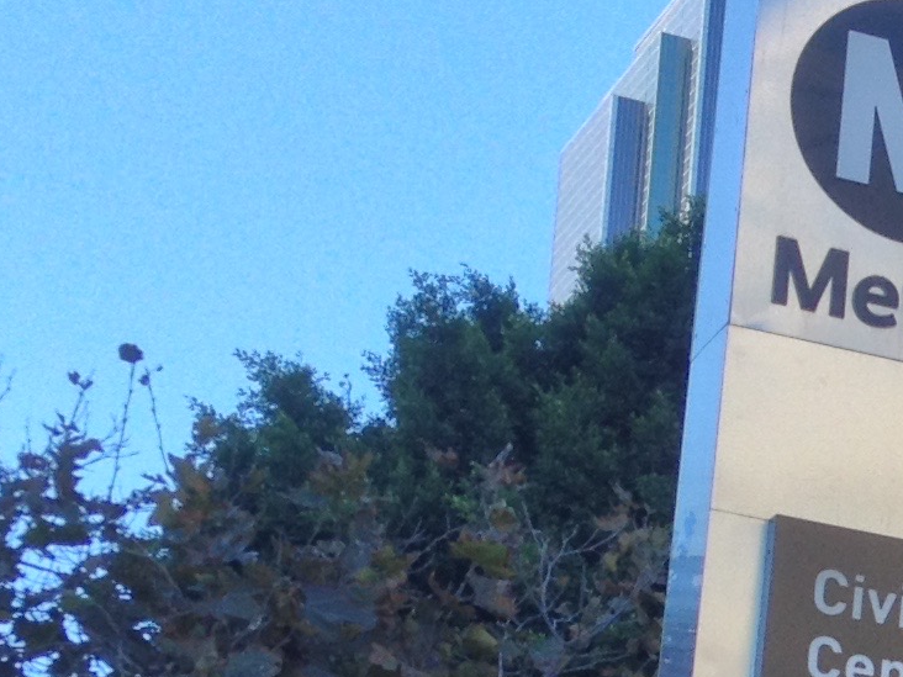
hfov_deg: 11.9
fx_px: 4069
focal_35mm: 156
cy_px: 910
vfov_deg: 9.3
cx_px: 1525
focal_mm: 4.28
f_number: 2.4
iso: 50
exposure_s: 1/409
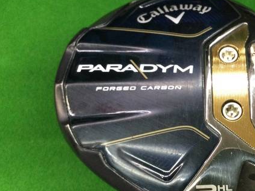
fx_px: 346
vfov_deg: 30.9
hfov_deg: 39.3
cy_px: 108
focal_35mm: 47
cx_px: 193
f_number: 2.4
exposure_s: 1/30
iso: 125
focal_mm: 3.3
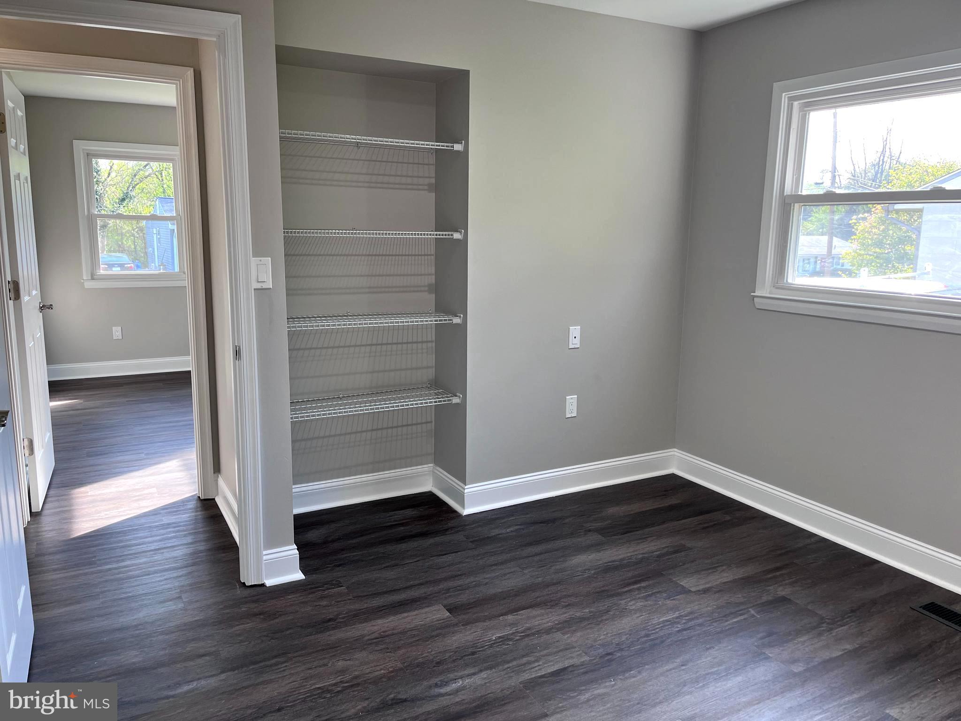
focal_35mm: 26
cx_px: 480
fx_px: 722
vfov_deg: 53.1
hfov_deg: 67.3
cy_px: 360
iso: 64
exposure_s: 1/120
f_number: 1.6
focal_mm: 5.1
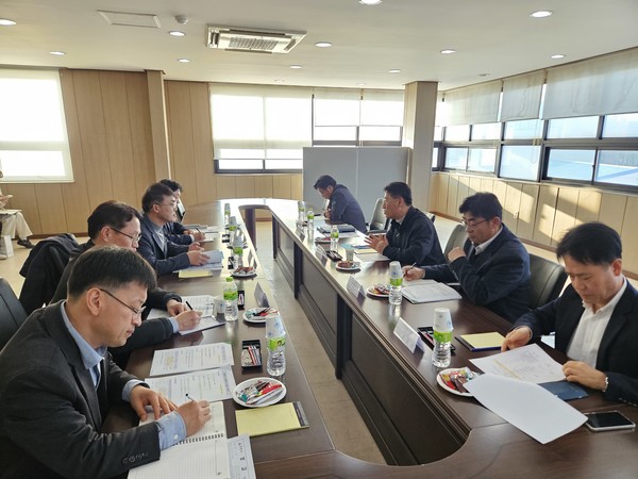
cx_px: 319
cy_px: 240
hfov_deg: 73.9
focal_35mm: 23
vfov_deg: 58.9
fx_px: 424
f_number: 1.8
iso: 320
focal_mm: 5.4
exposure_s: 1/120
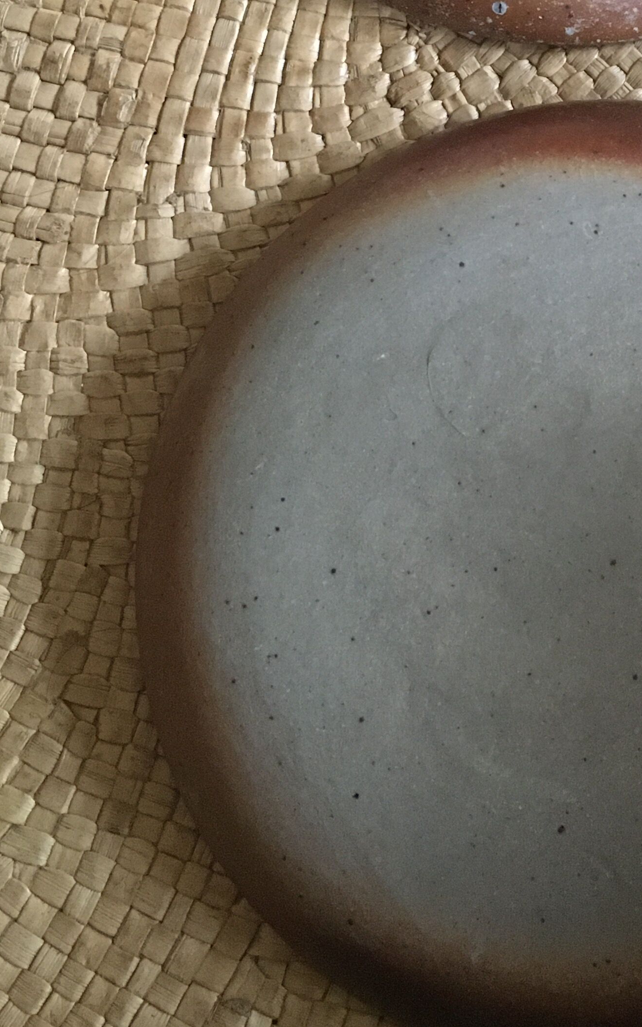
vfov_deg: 33.5
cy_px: 196
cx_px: 558
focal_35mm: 59
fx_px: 1652
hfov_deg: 21.6
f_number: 2.2
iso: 250
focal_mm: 4.15
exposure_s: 1/17
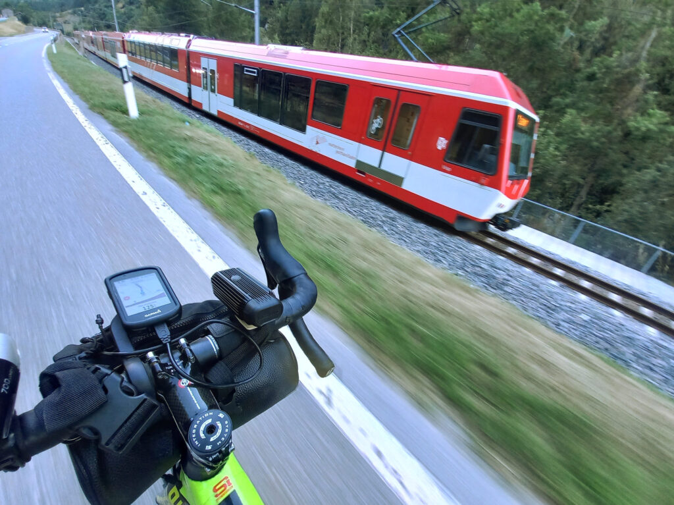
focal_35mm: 13
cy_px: 252
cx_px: 337
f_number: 2.2
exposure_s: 1/50
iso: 50
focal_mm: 1.4
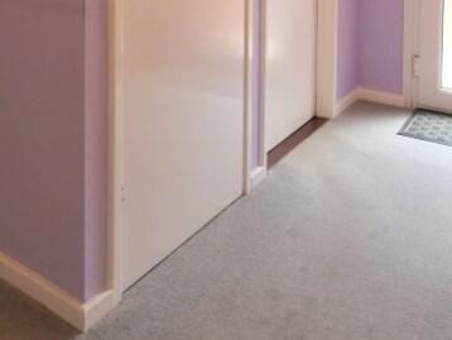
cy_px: -66
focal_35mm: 40
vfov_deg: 30.6
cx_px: 162
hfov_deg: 46.2
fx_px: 523
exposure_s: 1/60
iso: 400
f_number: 4
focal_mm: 7
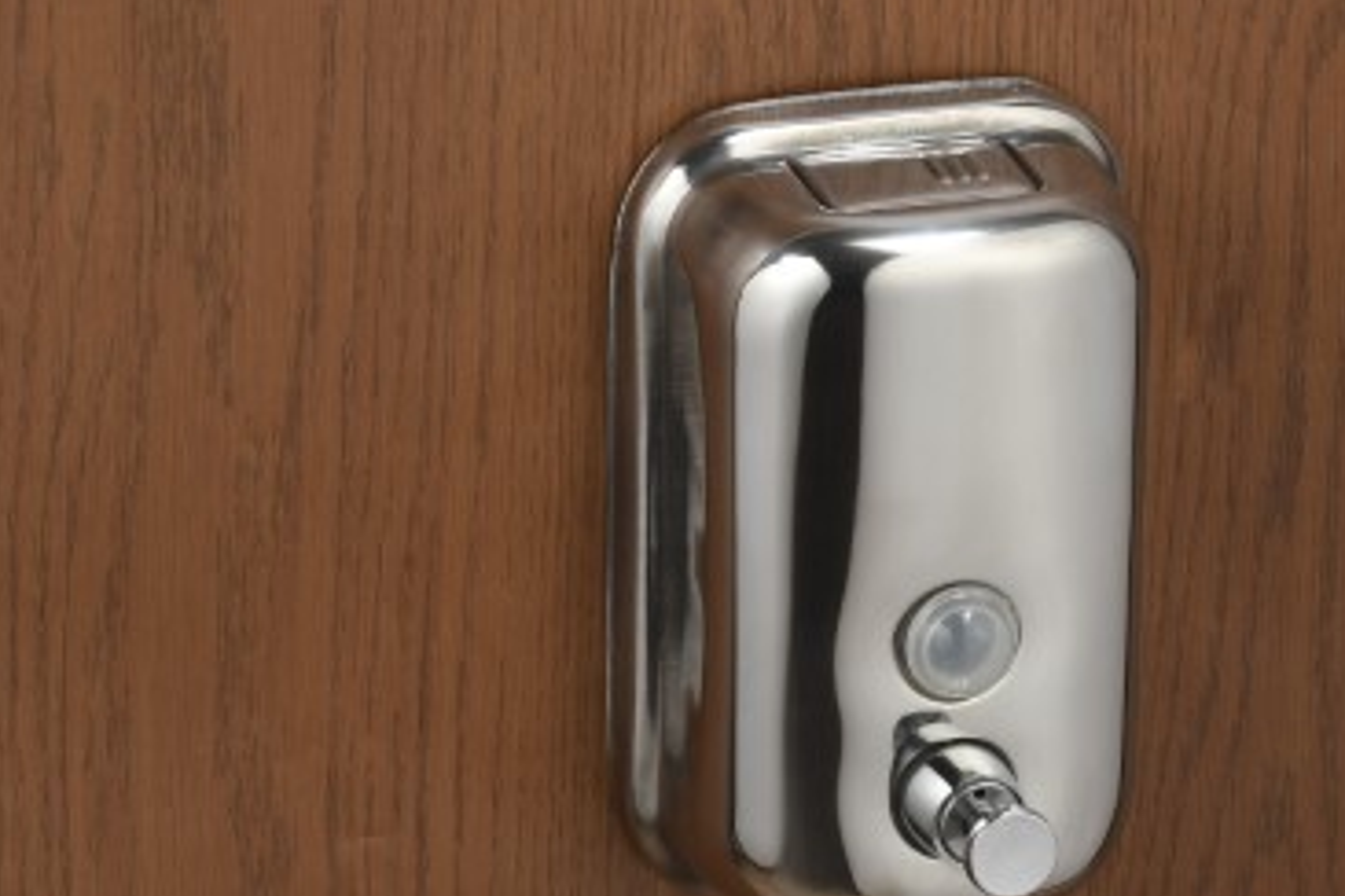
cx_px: 886
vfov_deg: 4.9
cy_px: 455
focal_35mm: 279
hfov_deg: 7.4
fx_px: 10423
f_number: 16
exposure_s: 1/50
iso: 160
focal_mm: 85
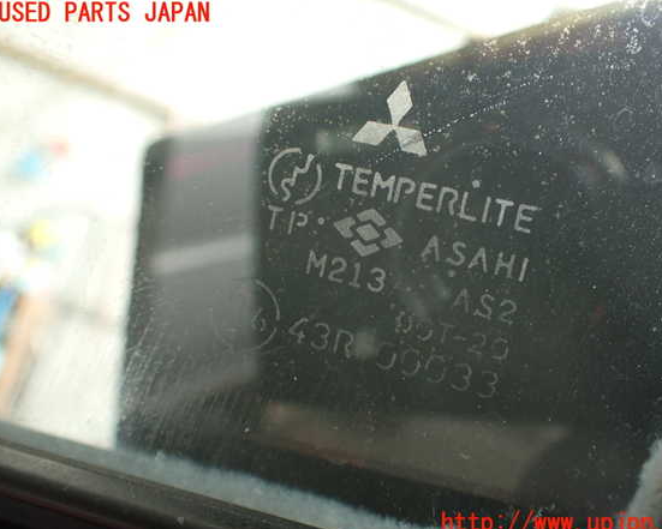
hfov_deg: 52.8
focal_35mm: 34
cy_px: 269
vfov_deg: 43.4
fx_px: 666
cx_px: 352
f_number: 2.4
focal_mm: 5.79
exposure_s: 1/40
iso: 200
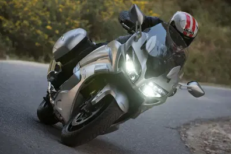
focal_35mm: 177
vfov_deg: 7.8
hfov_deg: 11.6
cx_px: 115
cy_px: 77
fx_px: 1136
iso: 1600
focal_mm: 175
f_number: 6.3
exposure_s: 1/1000
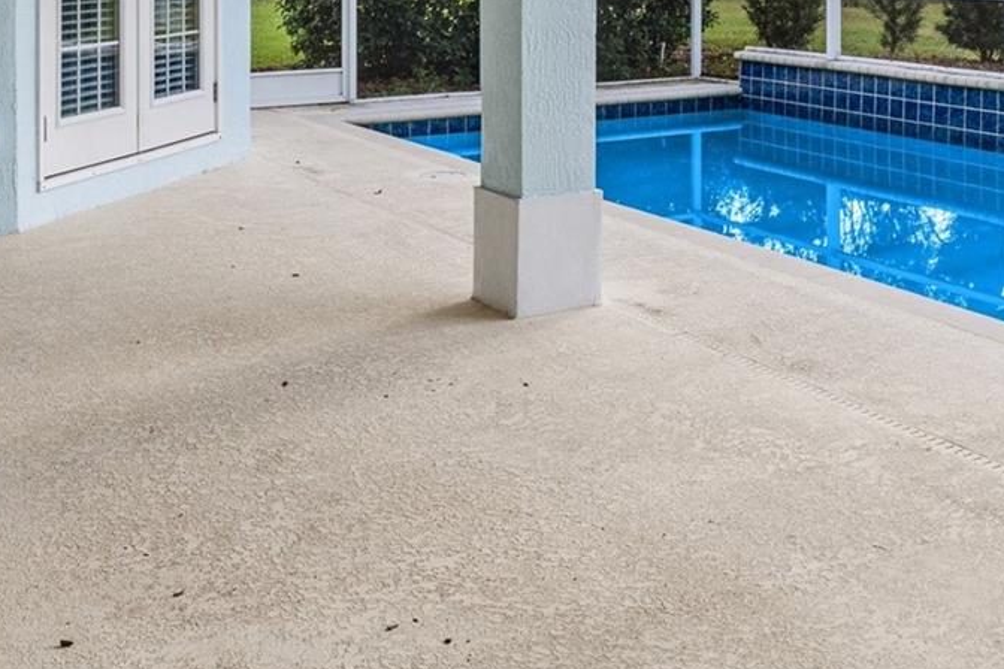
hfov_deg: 39.2
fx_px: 1394
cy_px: -45
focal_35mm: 50
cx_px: 651
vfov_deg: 25.3
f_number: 8
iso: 320
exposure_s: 1/15
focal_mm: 14
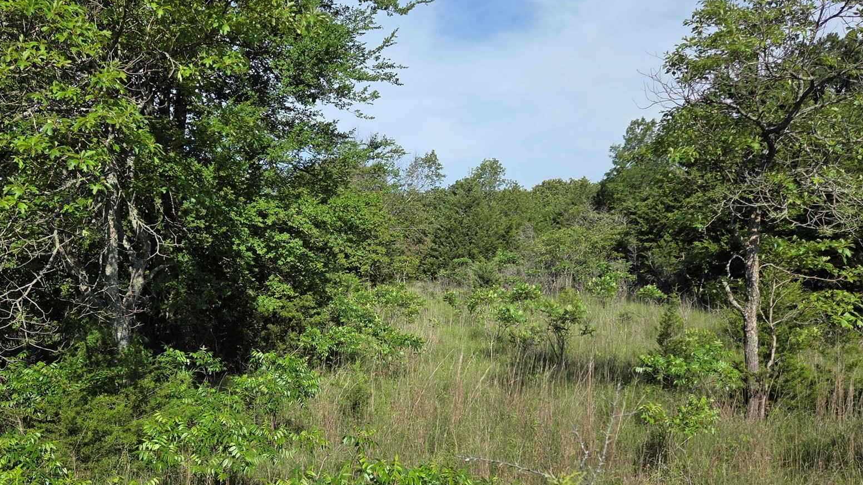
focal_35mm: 31
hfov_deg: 62.3
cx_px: 365
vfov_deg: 37.7
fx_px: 709
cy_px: 273
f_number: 1.8
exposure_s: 1/4885
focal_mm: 5.4
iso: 80
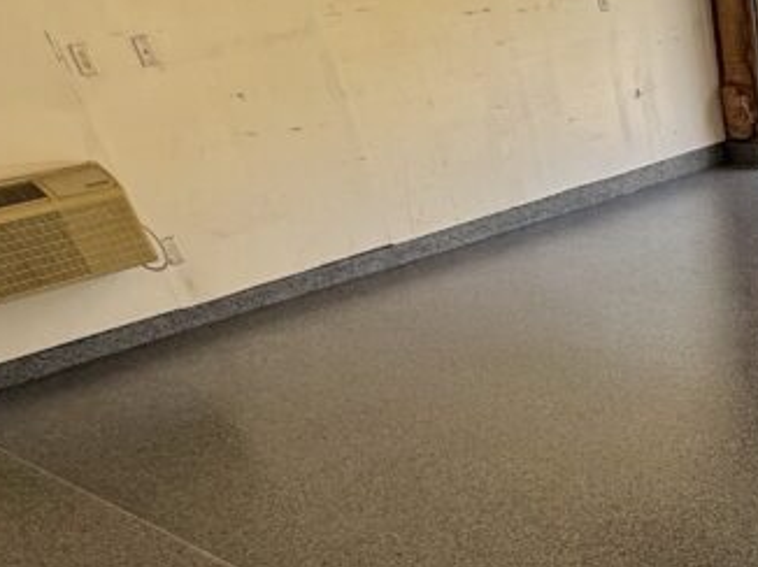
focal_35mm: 44
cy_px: 644
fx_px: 963
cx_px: 863
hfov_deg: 35.7
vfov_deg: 29.2
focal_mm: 2.22
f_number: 2.2
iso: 64
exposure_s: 1/104
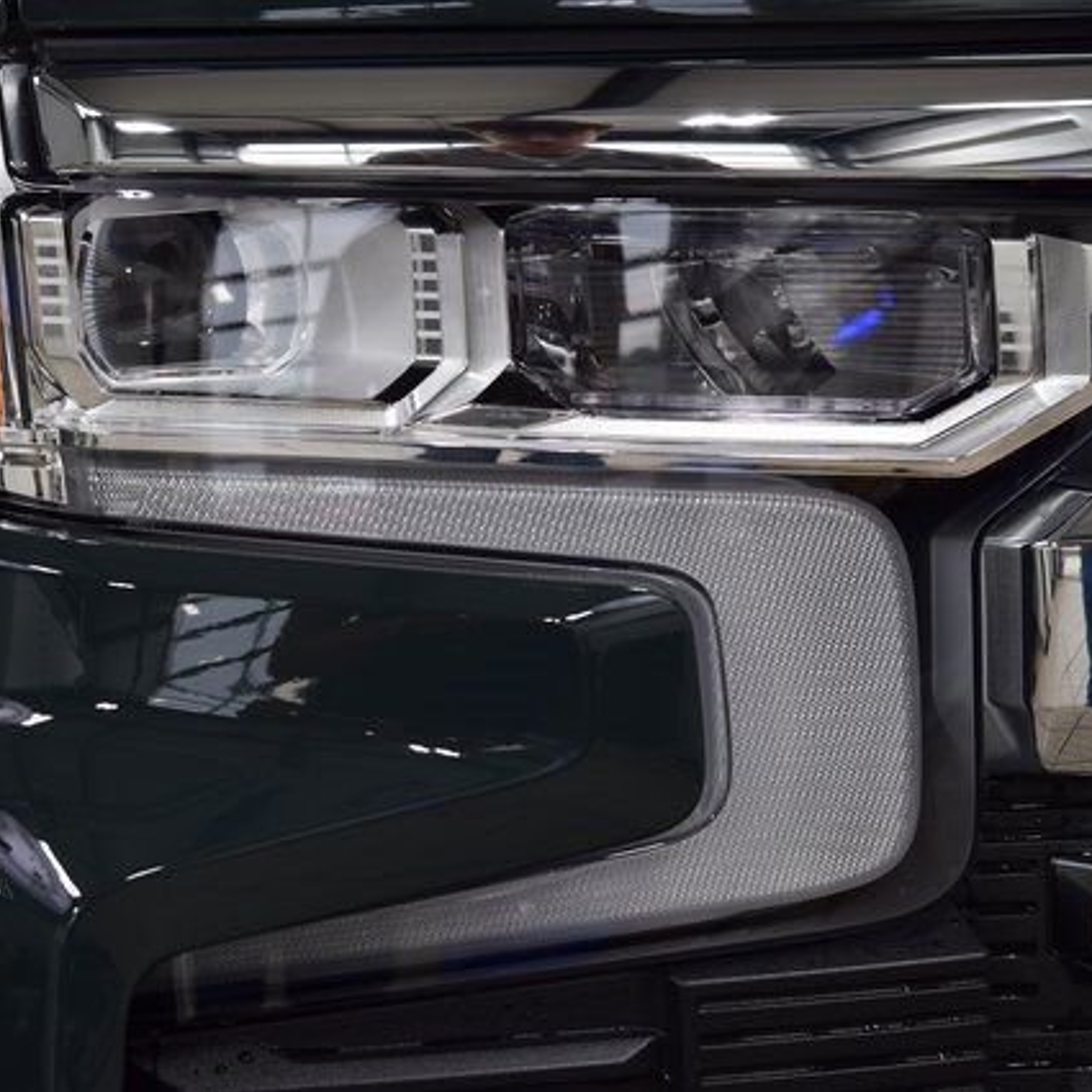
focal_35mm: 106
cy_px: 546
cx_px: 486
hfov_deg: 16.5
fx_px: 3770
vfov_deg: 16.5
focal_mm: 55
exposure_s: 1/20
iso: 400
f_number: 6.3
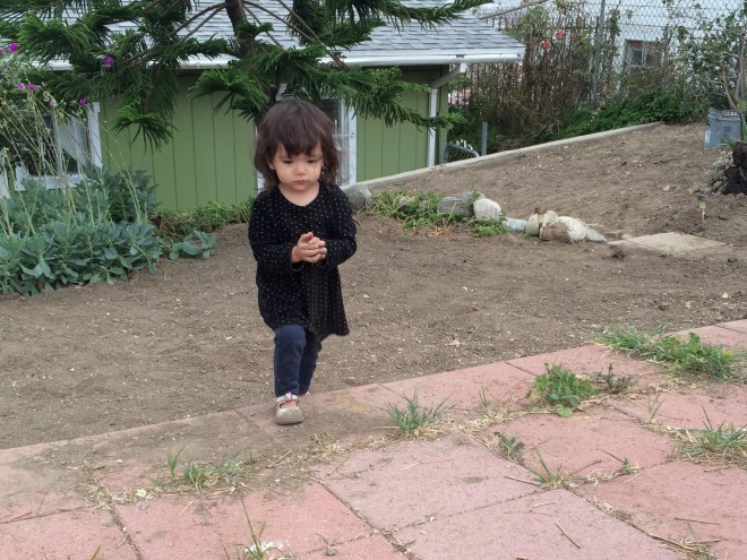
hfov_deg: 42.1
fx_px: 971
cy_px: 370
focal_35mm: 45
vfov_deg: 31.9
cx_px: 395
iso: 40
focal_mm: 4.15
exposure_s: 1/60
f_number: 2.2
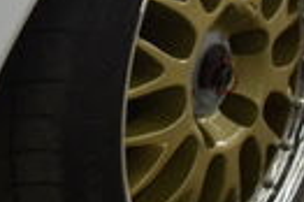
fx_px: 1560
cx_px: -362
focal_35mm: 185
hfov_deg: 10.1
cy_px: -165
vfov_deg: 7.2
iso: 125
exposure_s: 1/30
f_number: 3.8
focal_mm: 21
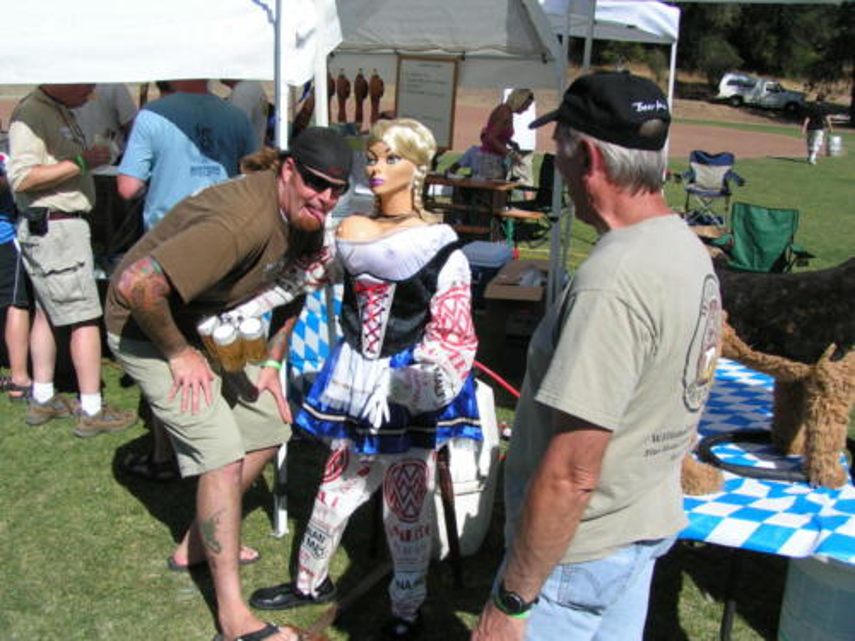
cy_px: 320
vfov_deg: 37.7
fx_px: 939
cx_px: 428
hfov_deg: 49.0
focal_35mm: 38
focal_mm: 5.8
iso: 50
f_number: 5.6
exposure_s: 1/640
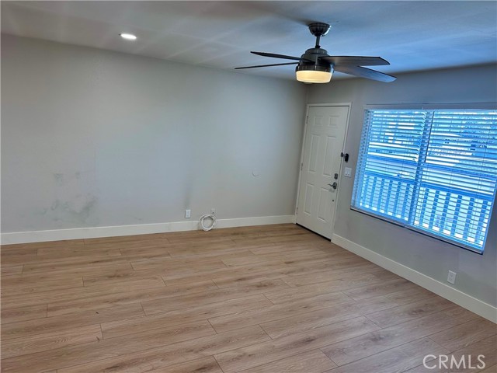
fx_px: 345
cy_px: 186
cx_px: 248
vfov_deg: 56.8
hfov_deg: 71.6
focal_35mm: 24
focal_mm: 6.86
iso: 100
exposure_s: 1/166
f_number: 1.78
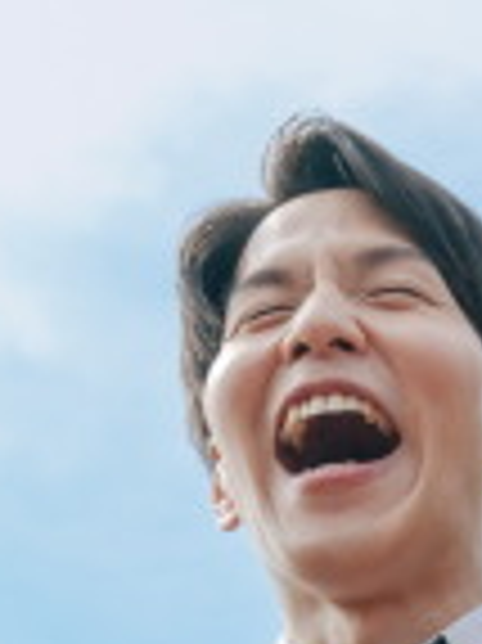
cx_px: 554
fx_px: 2640
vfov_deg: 13.9
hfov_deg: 10.3
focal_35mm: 142
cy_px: 495
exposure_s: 1/500
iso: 160
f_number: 5
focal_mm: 29.2
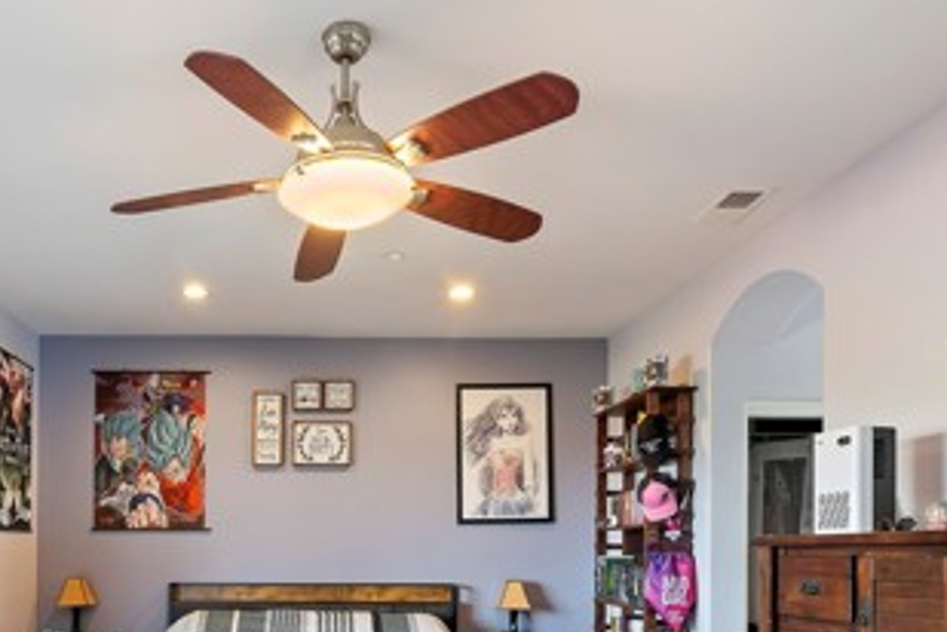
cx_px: 331
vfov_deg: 42.0
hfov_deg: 62.4
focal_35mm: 29
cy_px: 546
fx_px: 763
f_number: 10
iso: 500
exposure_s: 1/4
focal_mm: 14
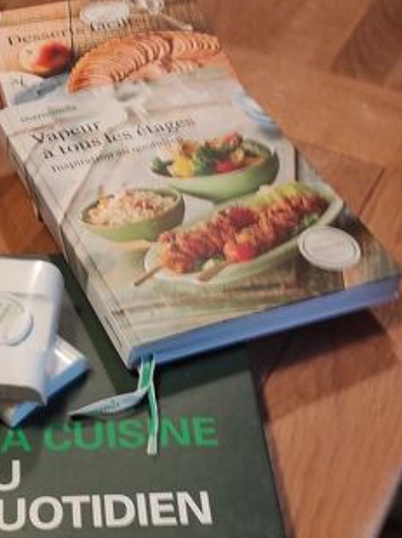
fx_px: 807
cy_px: 460
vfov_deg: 35.2
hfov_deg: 27.3
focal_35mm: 52
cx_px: 64
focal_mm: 5.43
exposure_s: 1/33
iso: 272
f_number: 1.89
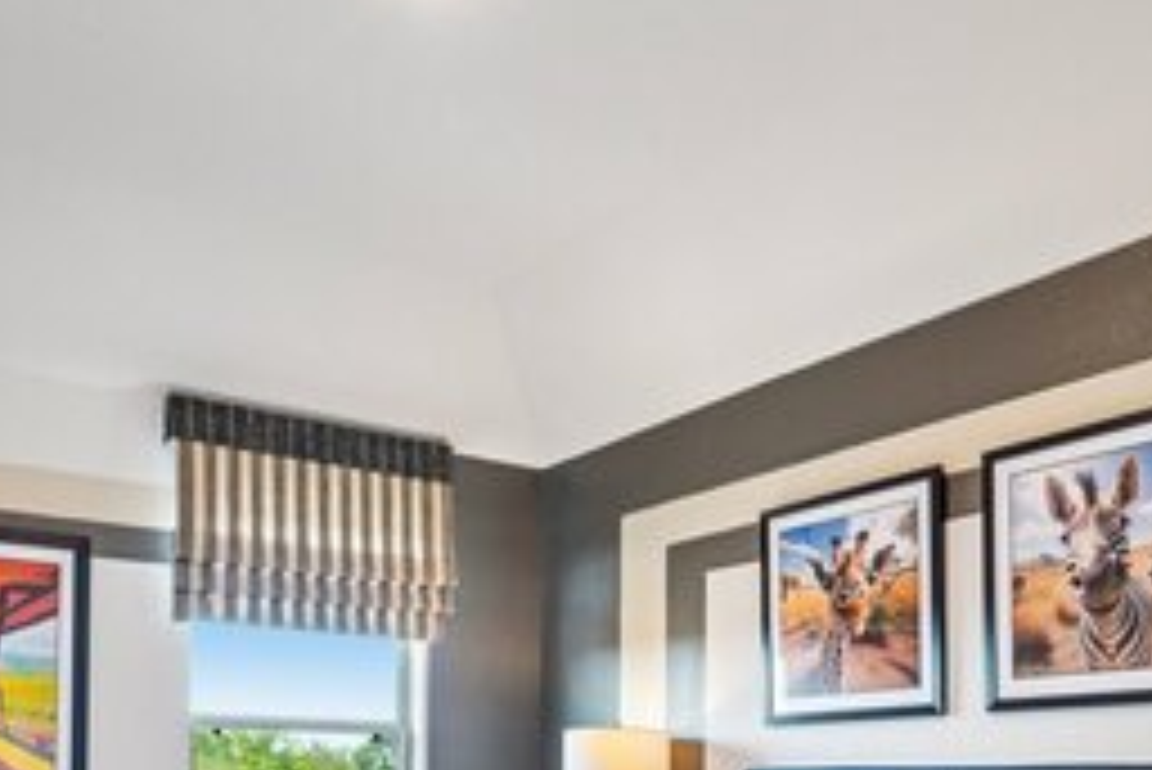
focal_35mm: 35
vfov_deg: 34.5
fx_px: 1121
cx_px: 536
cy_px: 768
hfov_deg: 54.4
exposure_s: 1/10
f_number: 8
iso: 500
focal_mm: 14
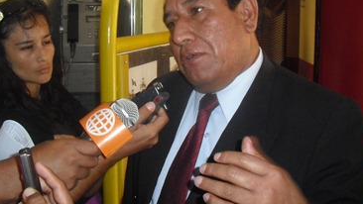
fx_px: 462
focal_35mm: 48
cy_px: 69
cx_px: 155
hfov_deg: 42.8
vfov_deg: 24.8
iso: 400
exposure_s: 1/60
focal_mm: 6.3
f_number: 3.1
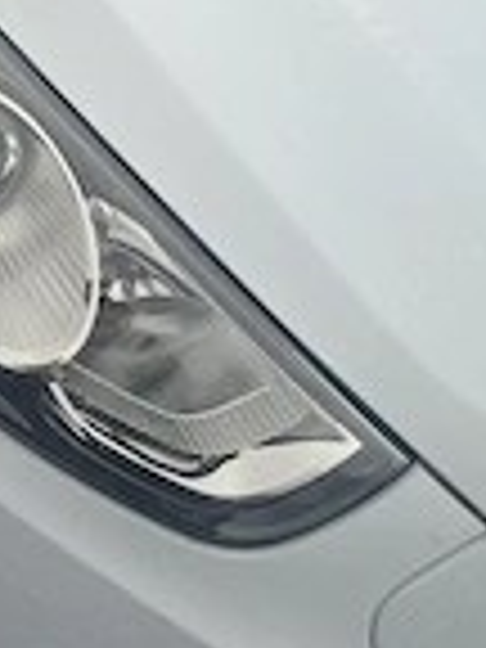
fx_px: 1198
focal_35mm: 64
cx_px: -58
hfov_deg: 21.6
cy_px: 14
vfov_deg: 28.6
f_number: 1.8
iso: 50
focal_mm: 5.54
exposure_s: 1/245
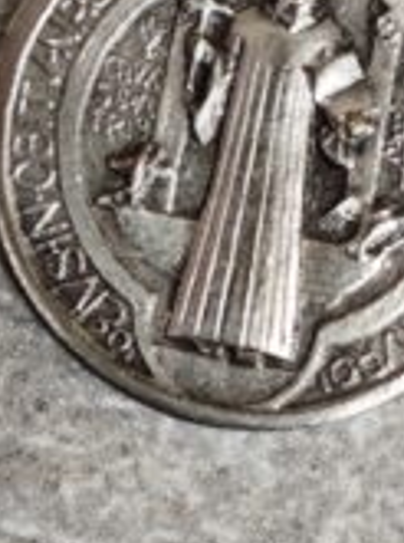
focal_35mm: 226
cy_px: 89
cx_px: 266
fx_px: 3531
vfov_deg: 8.8
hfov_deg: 6.5
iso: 64
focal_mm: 6.19
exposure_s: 1/100
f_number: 1.65
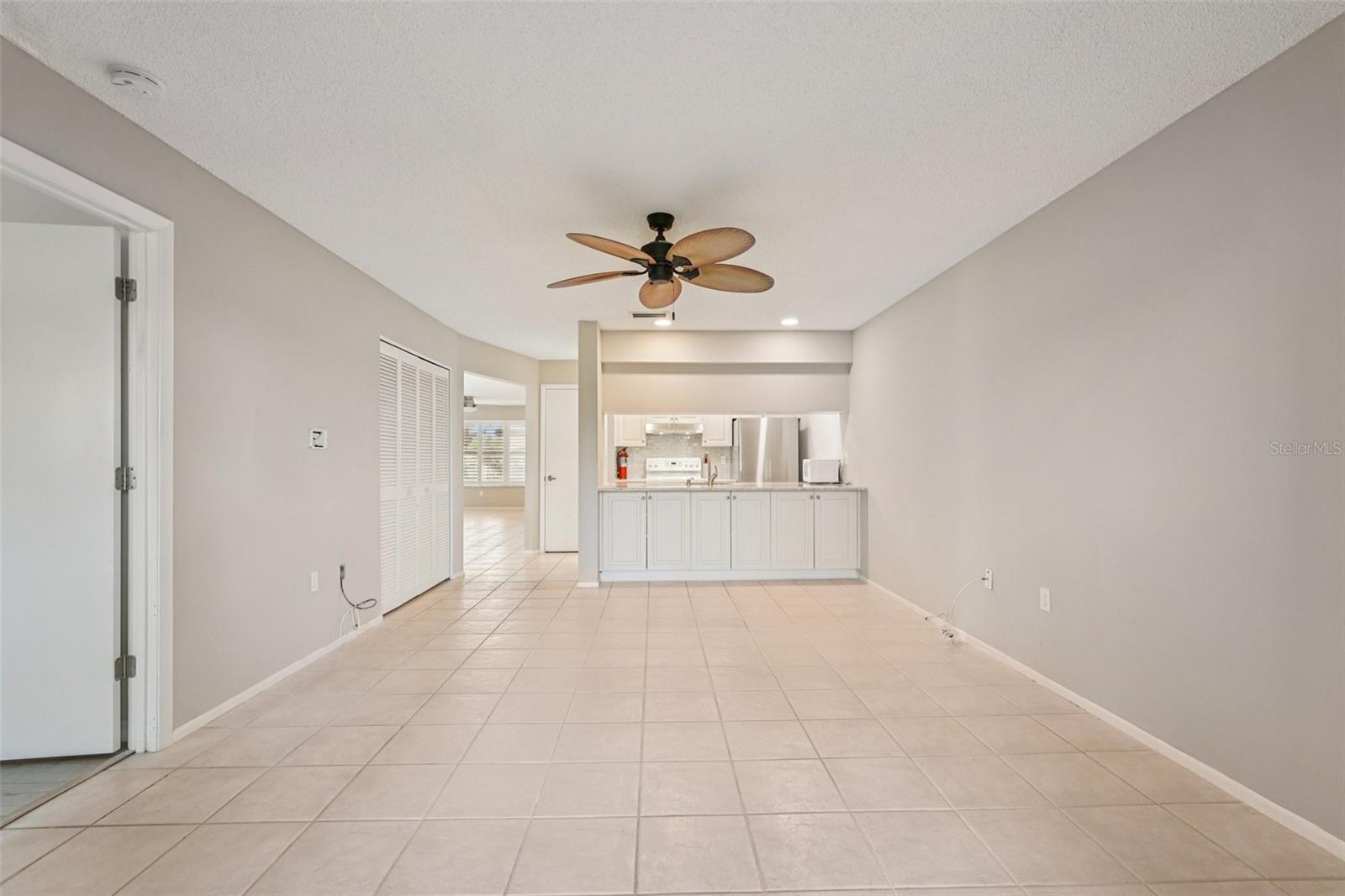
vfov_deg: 73.7
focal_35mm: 16
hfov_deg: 96.7
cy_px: 448
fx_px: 598
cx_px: 672
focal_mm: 16
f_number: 8
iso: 400
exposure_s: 1/15
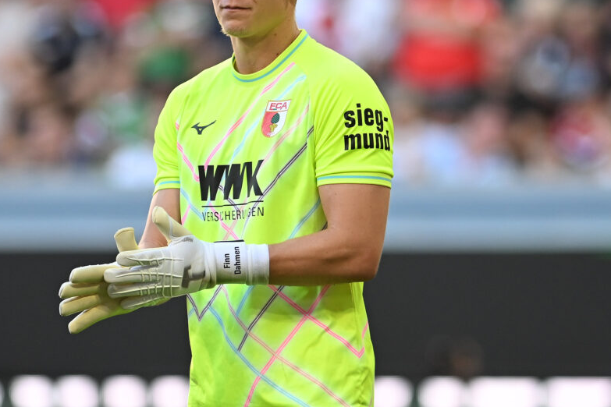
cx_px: 270
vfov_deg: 3.4
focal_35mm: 409
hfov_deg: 5.0
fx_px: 6941
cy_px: 156
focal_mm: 300
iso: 640
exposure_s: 1/1000
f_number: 2.8
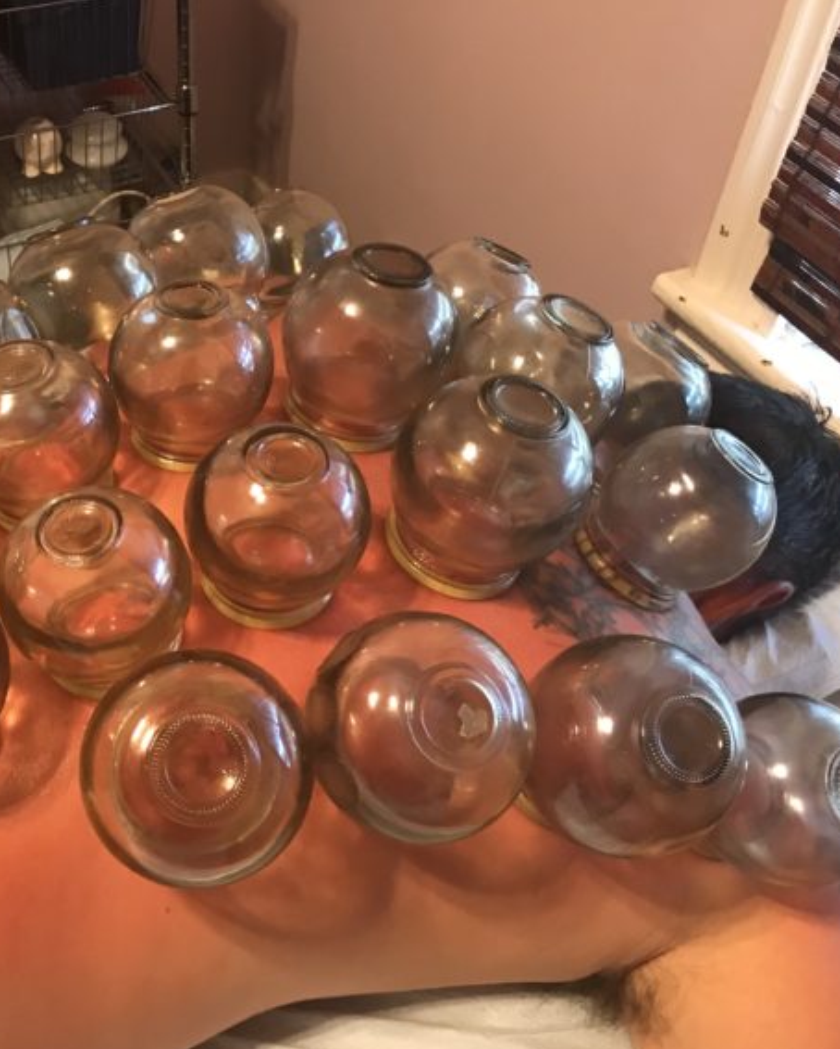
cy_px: 529
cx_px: 216
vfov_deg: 49.1
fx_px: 1149
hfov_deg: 39.2
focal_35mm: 37
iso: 100
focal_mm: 3.99
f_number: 1.8
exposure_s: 1/13
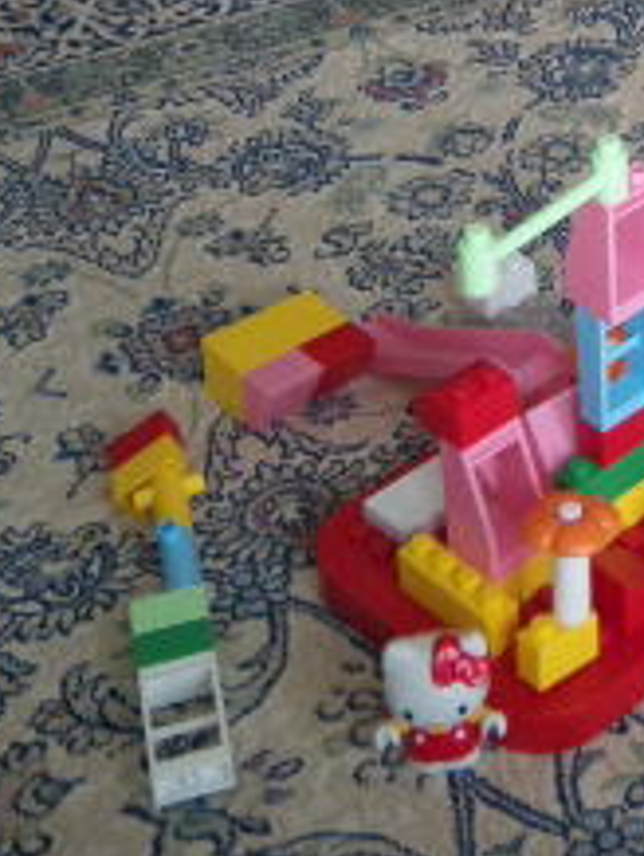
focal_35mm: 85
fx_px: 2104
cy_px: -291
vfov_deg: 20.7
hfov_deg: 16.3
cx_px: 884
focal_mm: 4.82
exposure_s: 1/25
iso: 108
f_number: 2.8
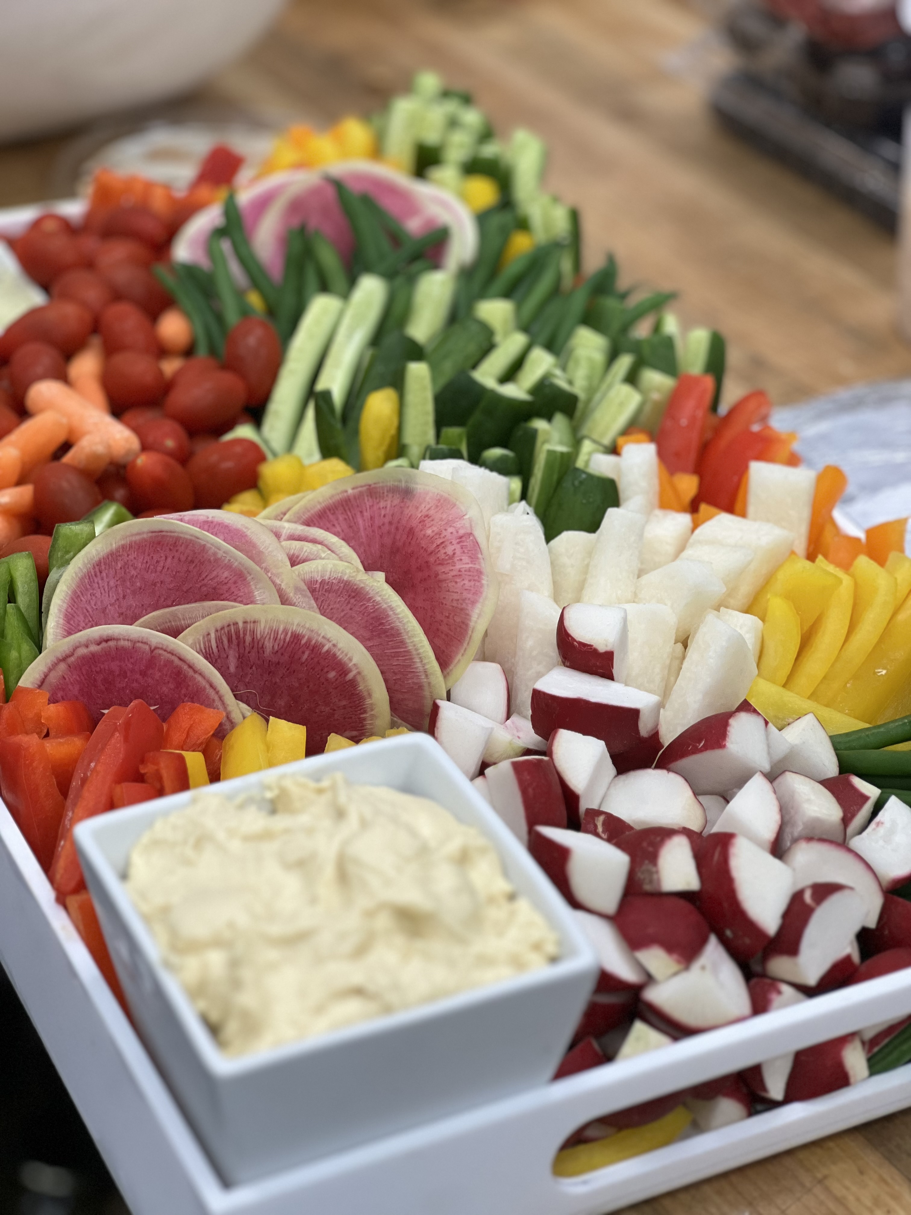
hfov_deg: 19.1
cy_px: 608
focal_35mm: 77
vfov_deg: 25.3
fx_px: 2702
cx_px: 456
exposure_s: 1/120
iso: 160
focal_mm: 9
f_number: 2.8
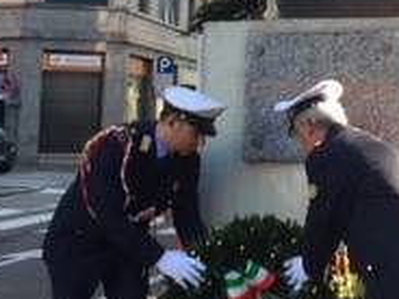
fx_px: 1164
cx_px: 280
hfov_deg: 19.4
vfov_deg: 14.3
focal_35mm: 101
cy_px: -32
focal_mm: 4.15
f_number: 2.2
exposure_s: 1/100
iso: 32
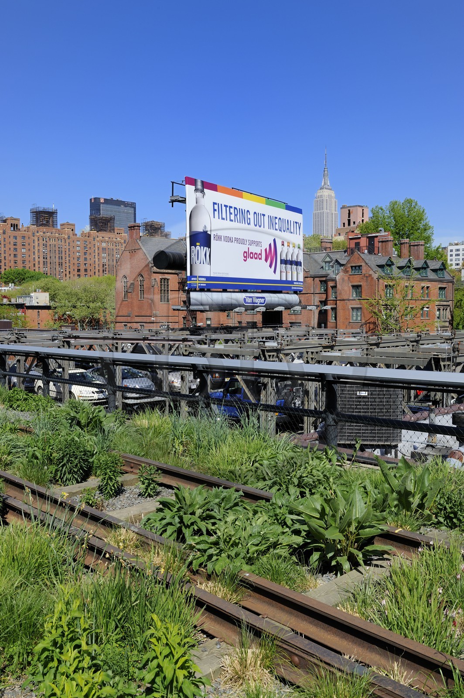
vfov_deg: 58.8
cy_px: 349
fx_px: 620
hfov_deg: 41.0
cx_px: 232
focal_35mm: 32
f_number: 13
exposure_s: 1/200
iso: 200
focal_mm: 32
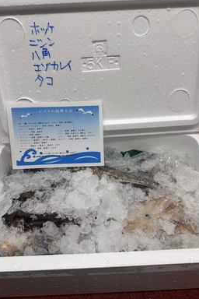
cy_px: 145
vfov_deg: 69.4
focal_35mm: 26
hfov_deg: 49.5
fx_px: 216
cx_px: 102
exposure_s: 1/128
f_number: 1.78
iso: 64
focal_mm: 6.86
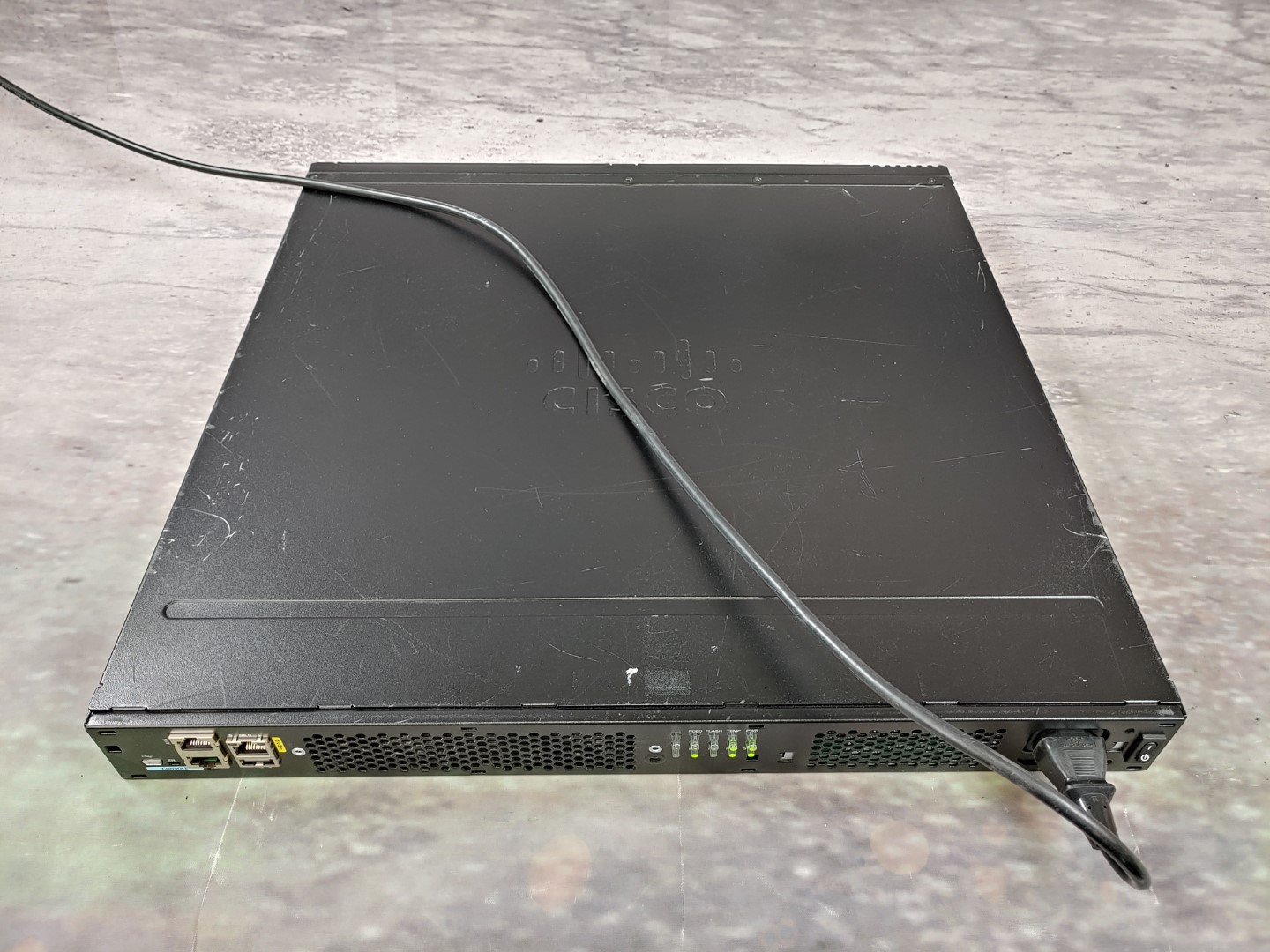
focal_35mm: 26
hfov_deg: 67.3
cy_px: 476
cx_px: 635
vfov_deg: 53.1
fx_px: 954
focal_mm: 4.36
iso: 150
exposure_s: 1/60
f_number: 1.8
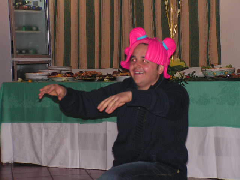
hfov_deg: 15.9
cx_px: 120
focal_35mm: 124
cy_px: 90
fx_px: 860
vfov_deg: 12.0
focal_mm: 20.7
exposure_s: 1/125
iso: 200
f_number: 3.4
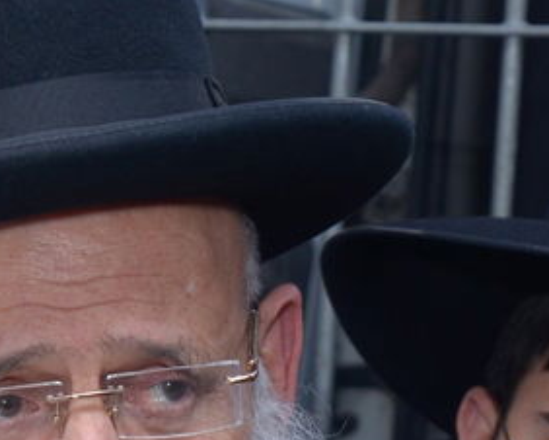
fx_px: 3480
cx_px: 10
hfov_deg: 9.0
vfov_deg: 7.2
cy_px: 422
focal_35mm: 214
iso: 640
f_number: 7.1
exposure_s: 1/160
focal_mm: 42
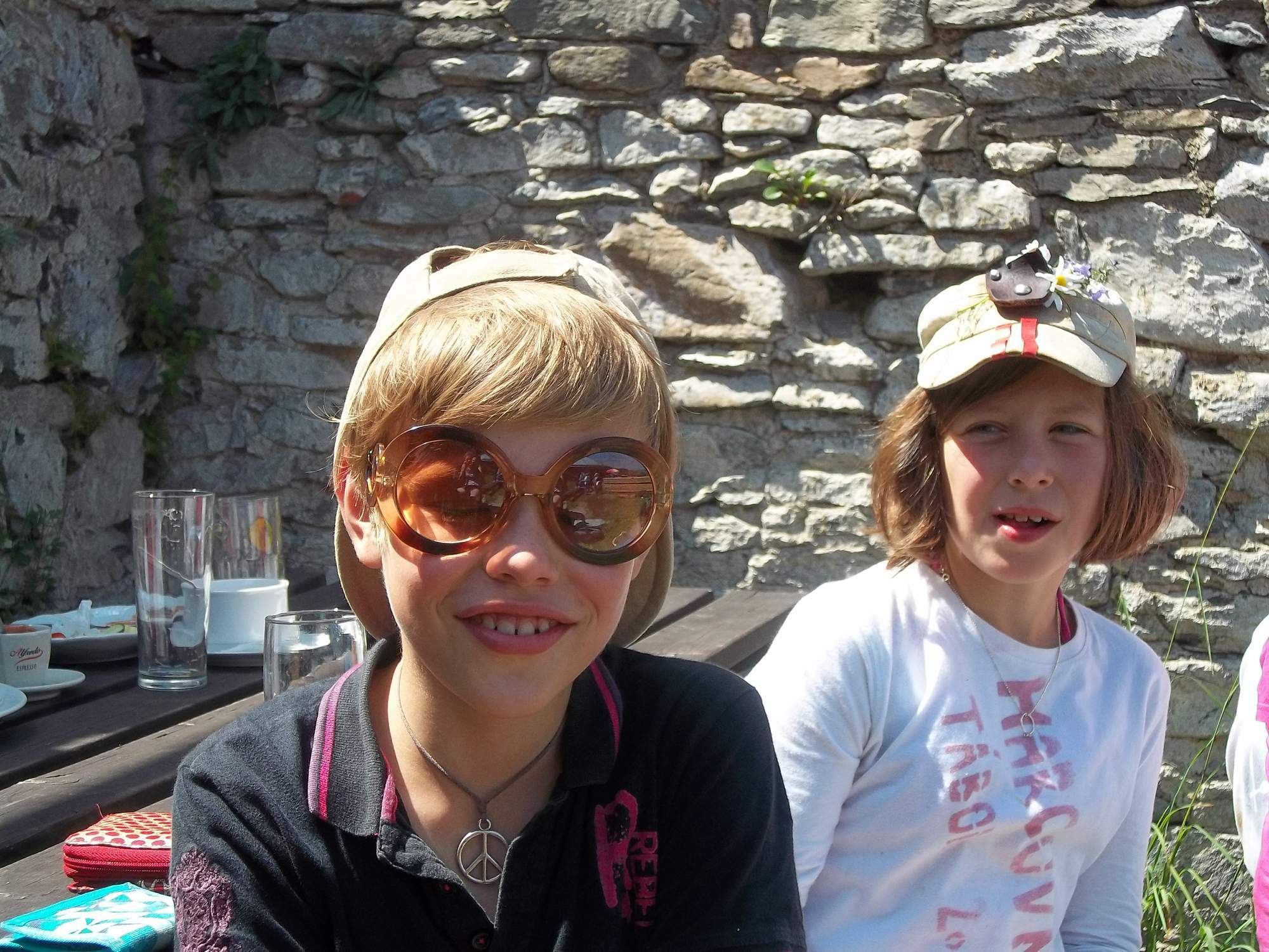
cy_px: 476
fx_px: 2273
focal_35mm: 62
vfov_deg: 23.7
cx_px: 634
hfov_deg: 31.2
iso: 80
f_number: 4.1
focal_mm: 11
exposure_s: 1/400
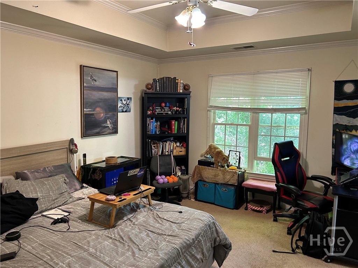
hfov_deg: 67.3
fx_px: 269
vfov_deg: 53.1
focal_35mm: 26
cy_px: 134
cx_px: 179
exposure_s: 1/60
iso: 160
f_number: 1.5
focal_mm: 5.7
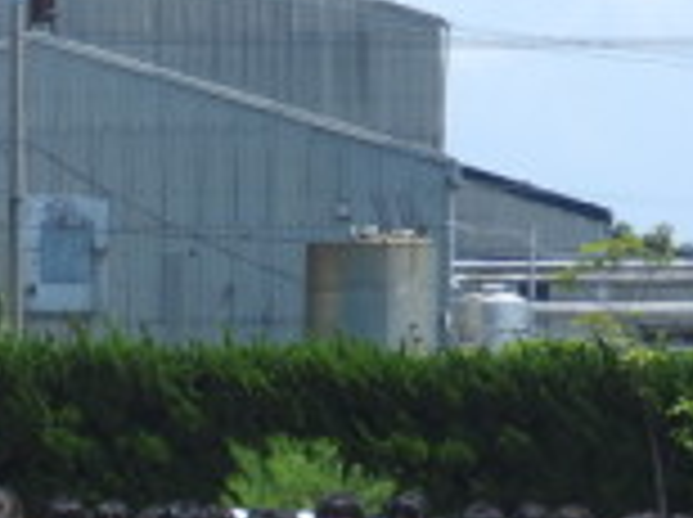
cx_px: -382
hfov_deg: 7.1
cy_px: 802
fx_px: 5457
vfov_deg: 5.4
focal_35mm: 273
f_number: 4.5
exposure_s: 1/640
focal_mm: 12.5
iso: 100
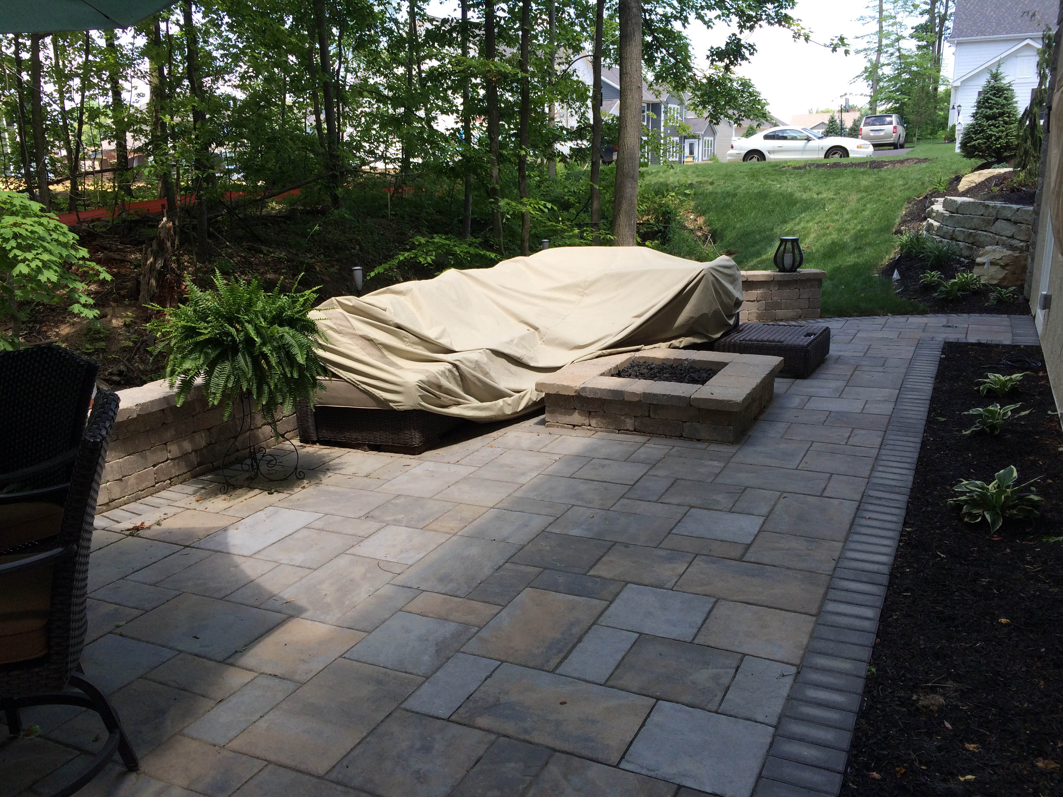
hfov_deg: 61.7
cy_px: 398
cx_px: 532
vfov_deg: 48.2
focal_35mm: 29
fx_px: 891
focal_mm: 4.15
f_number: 2.2
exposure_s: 1/466
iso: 32
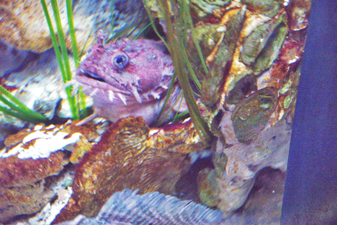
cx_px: 168
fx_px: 1124
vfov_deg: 11.4
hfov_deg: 17.1
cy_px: 112
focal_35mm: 120
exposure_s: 1/200
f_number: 4
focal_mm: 120
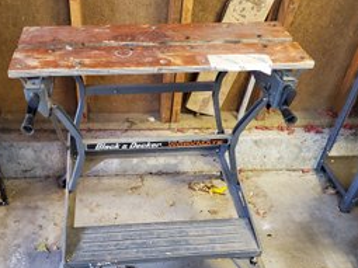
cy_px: 173
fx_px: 362
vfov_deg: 40.3
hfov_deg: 52.2
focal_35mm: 35
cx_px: 137
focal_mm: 4.3
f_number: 2.4
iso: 640
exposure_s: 1/40
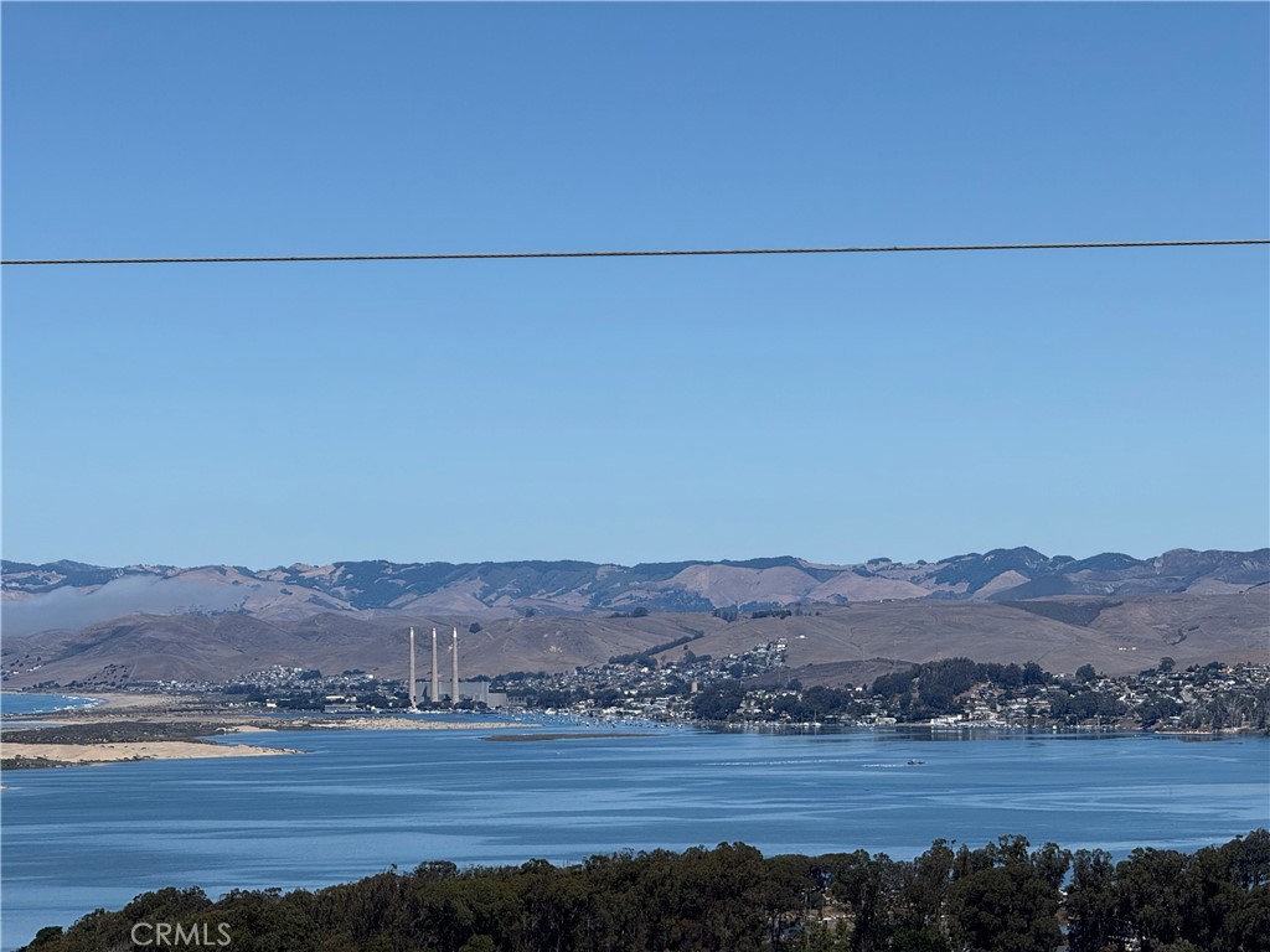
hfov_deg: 16.4
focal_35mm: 120
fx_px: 4403
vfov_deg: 12.3
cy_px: 476
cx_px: 635
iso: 50
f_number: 2.8
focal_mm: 15.66
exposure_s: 1/2933
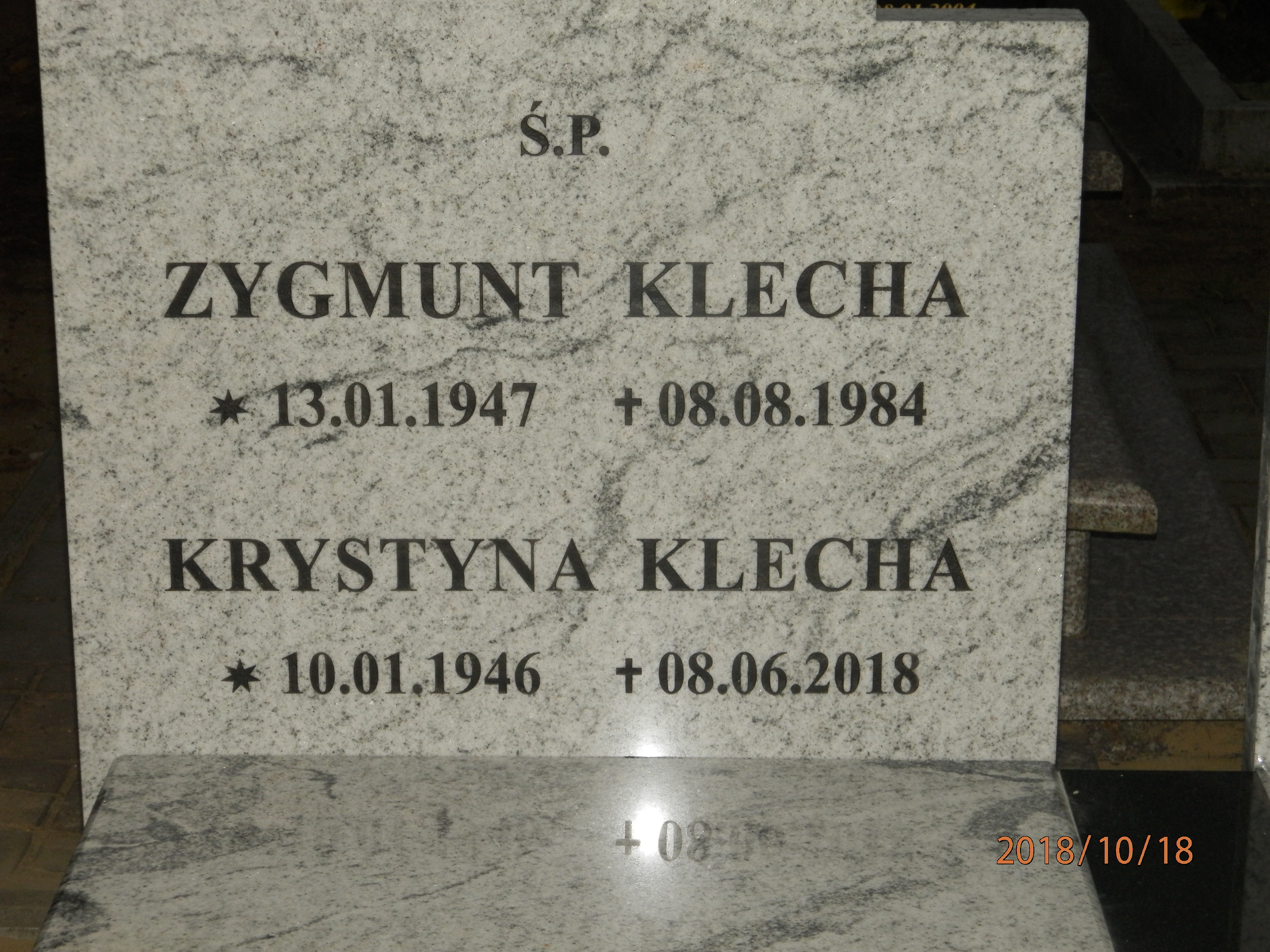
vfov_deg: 18.0
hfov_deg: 23.8
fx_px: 3008
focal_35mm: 82
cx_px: 635
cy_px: 476
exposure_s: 1/50
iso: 160
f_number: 4.2
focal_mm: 14.6
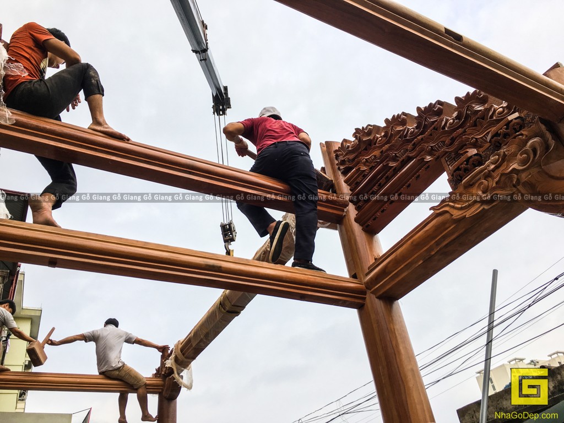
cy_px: 212
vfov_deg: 48.2
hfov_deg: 61.7
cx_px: 282
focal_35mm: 29
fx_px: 472
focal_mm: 4.15
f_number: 2.2
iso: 25
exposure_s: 1/113
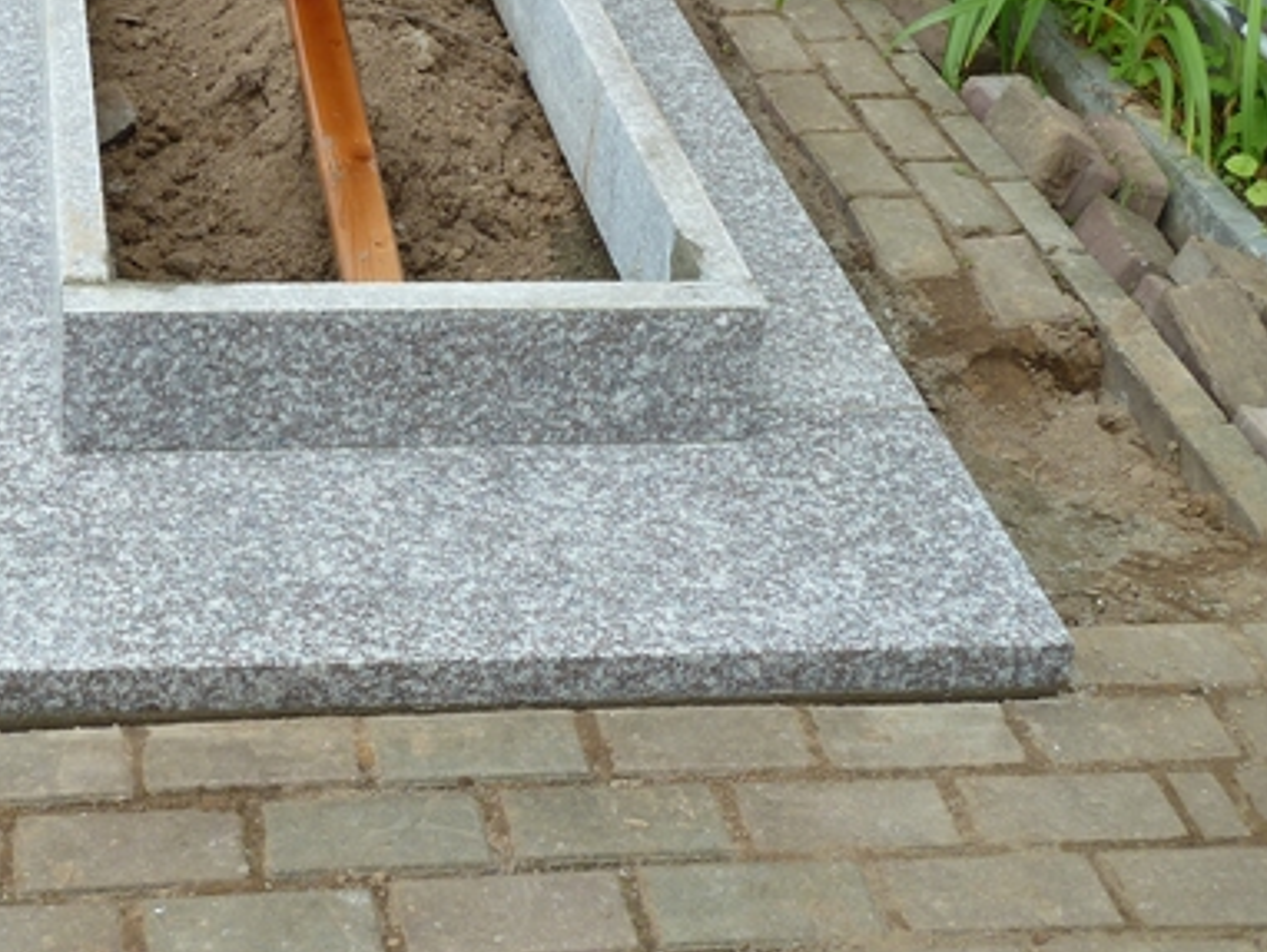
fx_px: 2454
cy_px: 245
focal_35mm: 67
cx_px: 305
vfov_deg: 21.8
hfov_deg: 28.5
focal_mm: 6.5
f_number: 4
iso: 80
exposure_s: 1/125
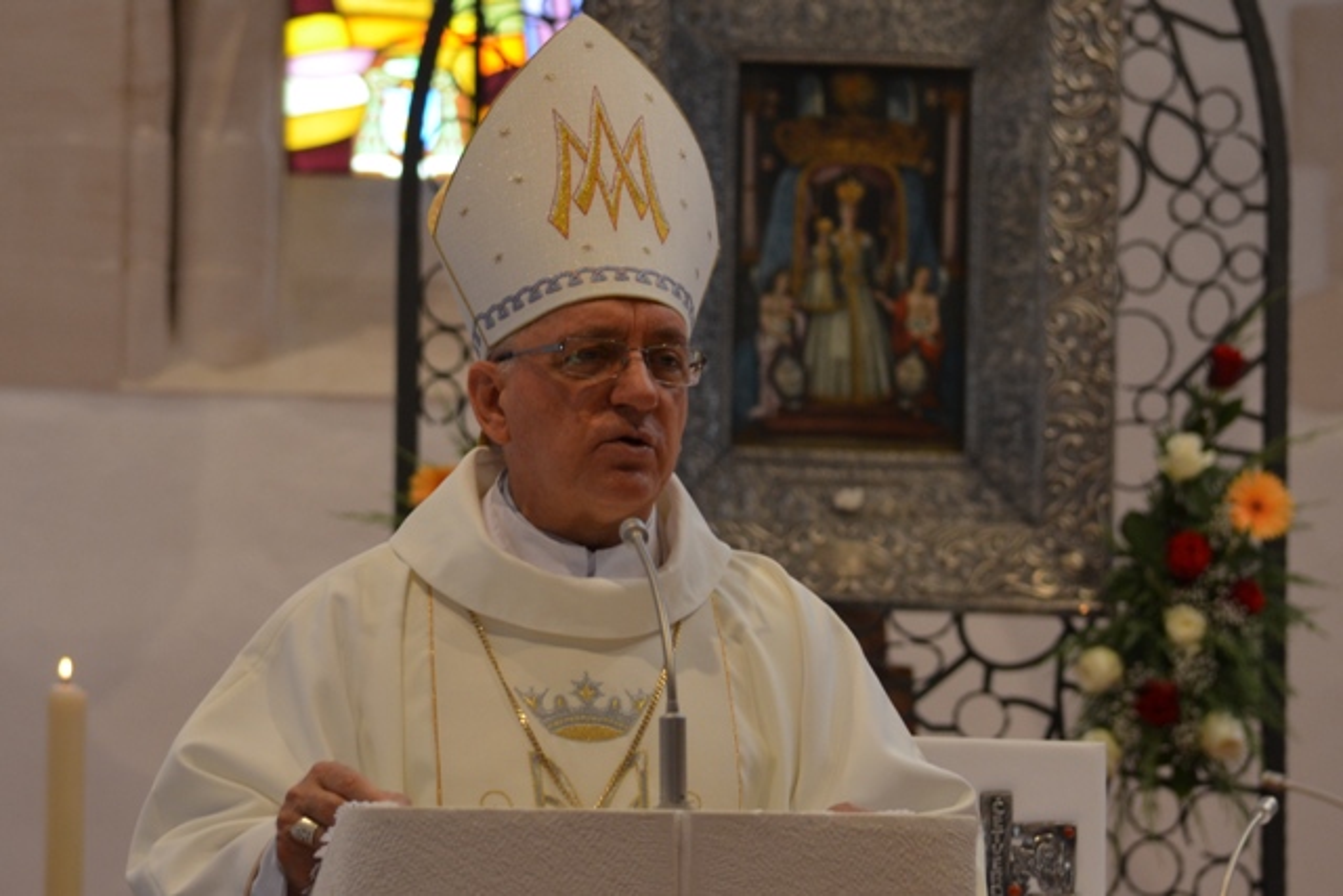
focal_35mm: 129
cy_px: 448
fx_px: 4813
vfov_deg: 10.6
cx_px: 672
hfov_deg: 15.9
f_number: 4.5
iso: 450
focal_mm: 86
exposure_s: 1/60
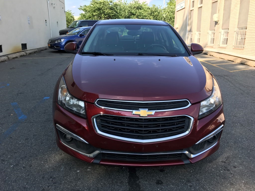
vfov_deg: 49.7
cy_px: 96
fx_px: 206
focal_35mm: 28
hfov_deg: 63.4
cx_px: 128
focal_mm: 3.99
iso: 20
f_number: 1.8
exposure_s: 1/606
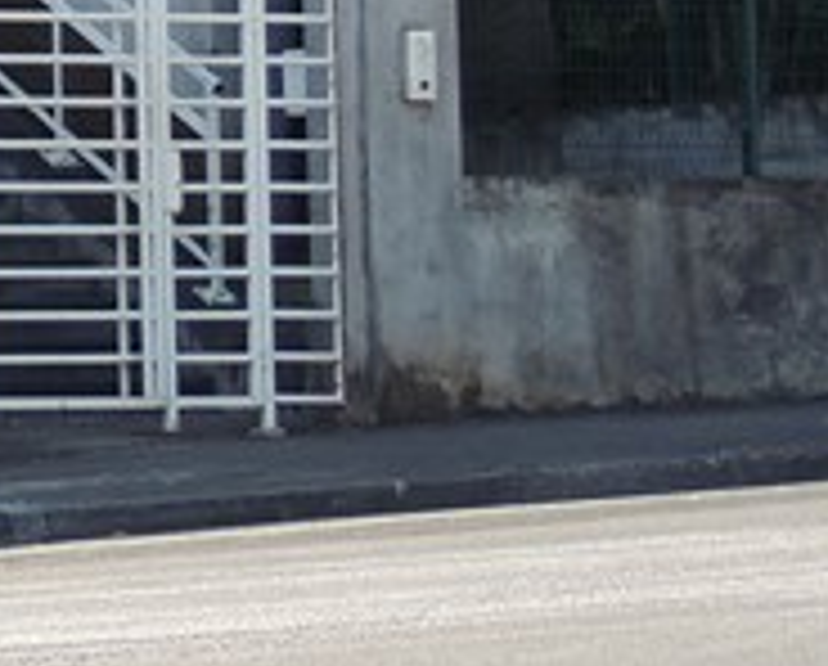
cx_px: -1058
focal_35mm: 271
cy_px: -796
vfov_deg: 5.6
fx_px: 6655
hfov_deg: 6.8
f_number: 3.6
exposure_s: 1/250
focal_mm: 8.9
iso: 100
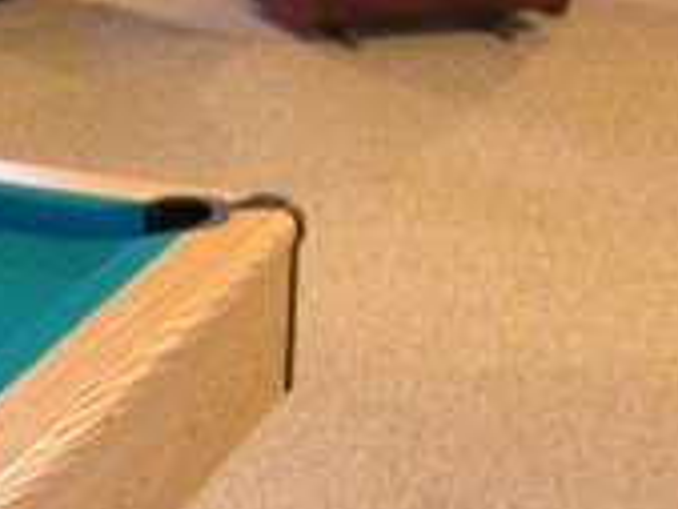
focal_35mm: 106
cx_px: -349
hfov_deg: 16.8
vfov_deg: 14.0
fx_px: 2078
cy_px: 285
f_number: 2.8
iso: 316
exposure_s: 1/5.2
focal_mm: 7.1
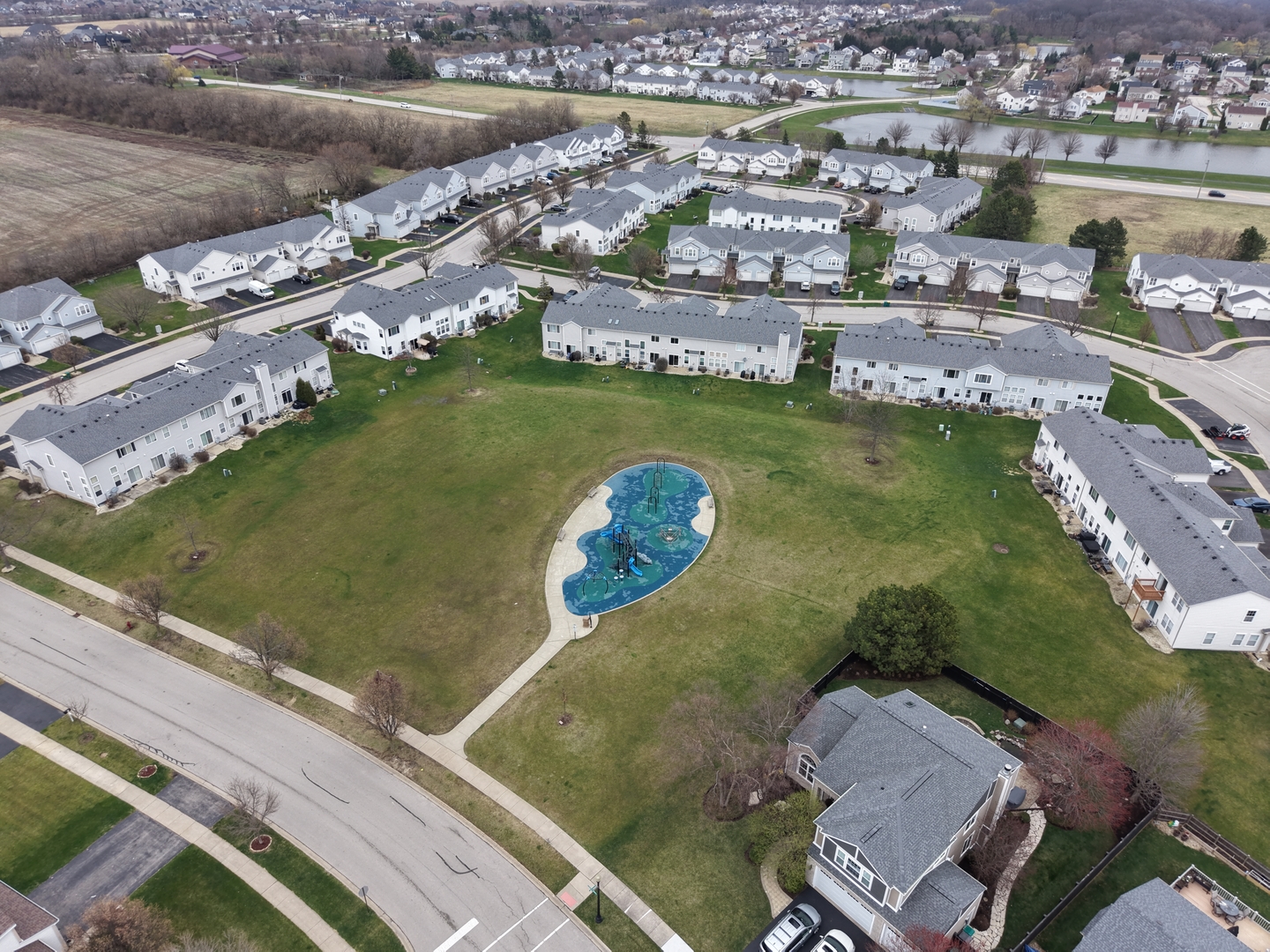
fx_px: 881
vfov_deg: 56.8
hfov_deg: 71.6
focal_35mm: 24
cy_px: 476
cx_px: 635
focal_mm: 8.67
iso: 120
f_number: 1.8
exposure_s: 1/1000
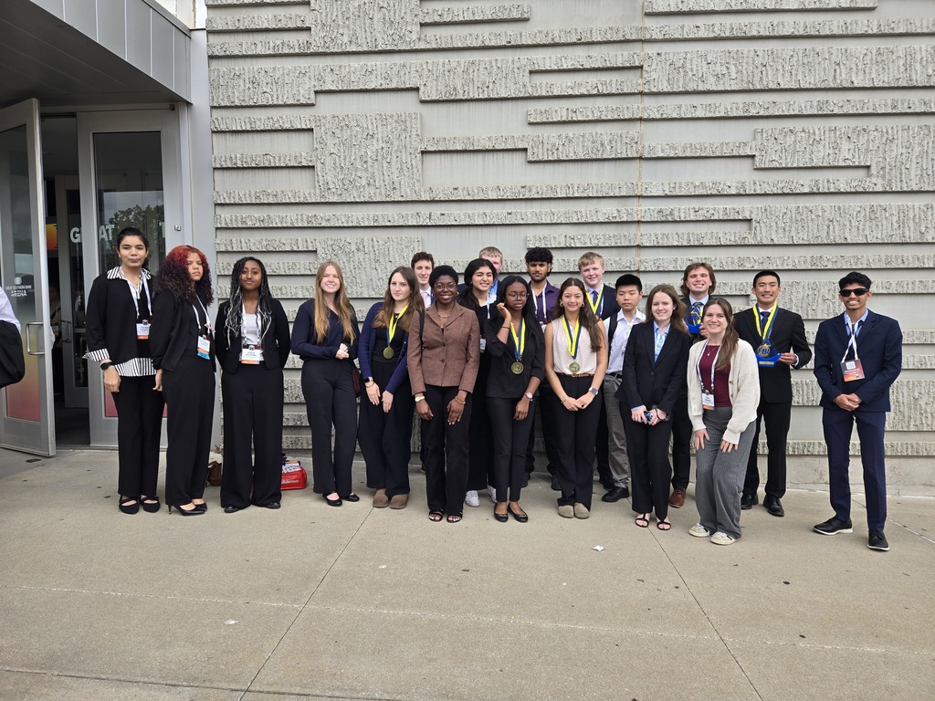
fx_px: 621
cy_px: 350
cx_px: 468
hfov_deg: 73.9
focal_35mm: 23
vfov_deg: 58.9
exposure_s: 1/361
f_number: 1.8
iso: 25
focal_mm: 5.4
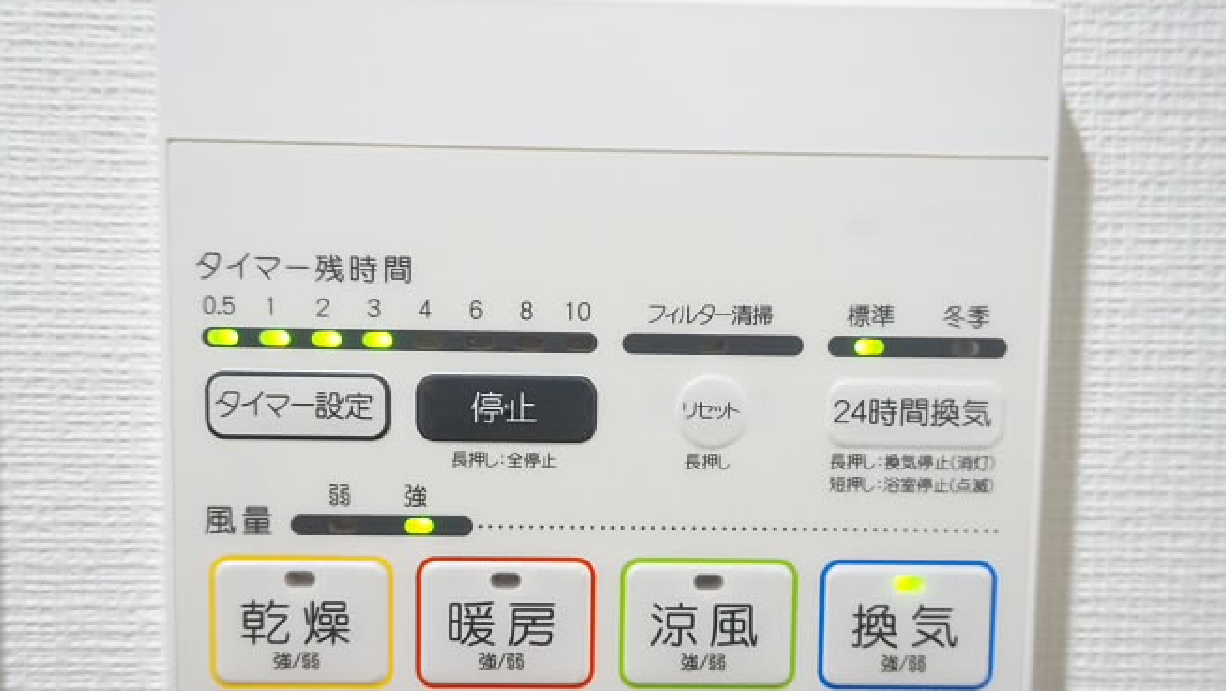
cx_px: 632
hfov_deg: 54.5
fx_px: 1190
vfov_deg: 32.2
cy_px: 432
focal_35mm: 37
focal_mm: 21
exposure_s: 1/60
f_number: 4
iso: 1600
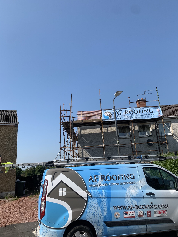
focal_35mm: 26
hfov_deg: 53.1
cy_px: 118
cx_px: 89
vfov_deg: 67.3
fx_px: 178
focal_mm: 4.25
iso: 25
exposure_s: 1/2421
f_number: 1.8
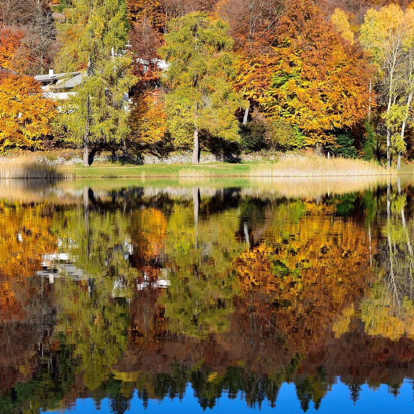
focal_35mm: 72
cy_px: 167
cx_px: 157
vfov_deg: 24.0
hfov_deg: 23.9
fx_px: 974
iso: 100
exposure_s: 1/320
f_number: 5.6
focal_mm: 35
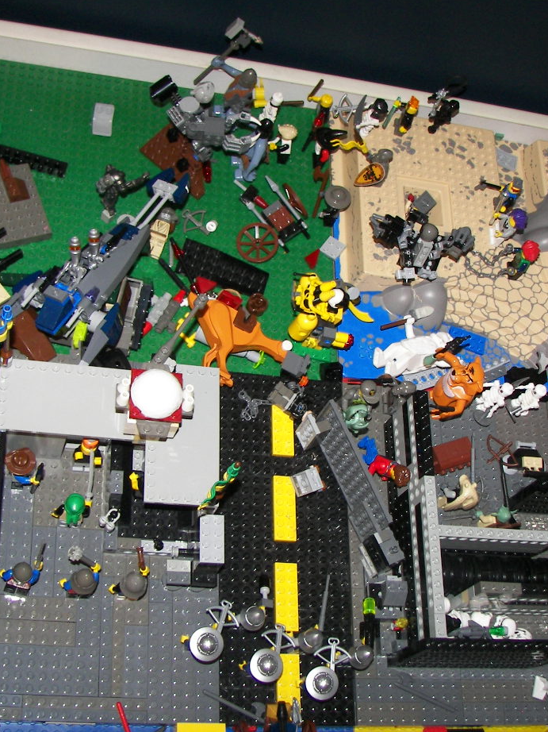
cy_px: 359
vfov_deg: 38.2
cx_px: 302
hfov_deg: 29.1
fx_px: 1056
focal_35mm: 50
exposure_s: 1/30
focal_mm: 6
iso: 100
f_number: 2.8
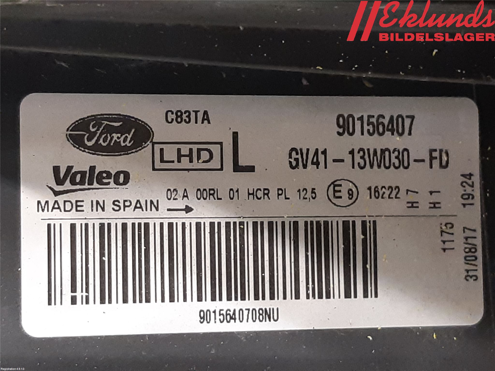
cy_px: 186
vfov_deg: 53.1
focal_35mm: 26
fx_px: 372
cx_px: 248
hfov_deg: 67.3
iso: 250
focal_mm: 3.93
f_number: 1.7
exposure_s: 1/25
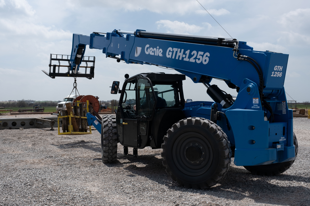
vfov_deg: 32.6
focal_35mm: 41
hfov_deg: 47.4
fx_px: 353
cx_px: 155
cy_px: 103
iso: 200
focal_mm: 27.4
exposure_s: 1/800
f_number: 7.1
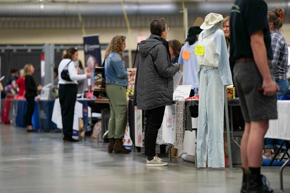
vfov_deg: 6.9
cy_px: 96
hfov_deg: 10.3
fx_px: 1610
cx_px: 145
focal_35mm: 200
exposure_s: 1/250
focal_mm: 200
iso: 2500
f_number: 2.8
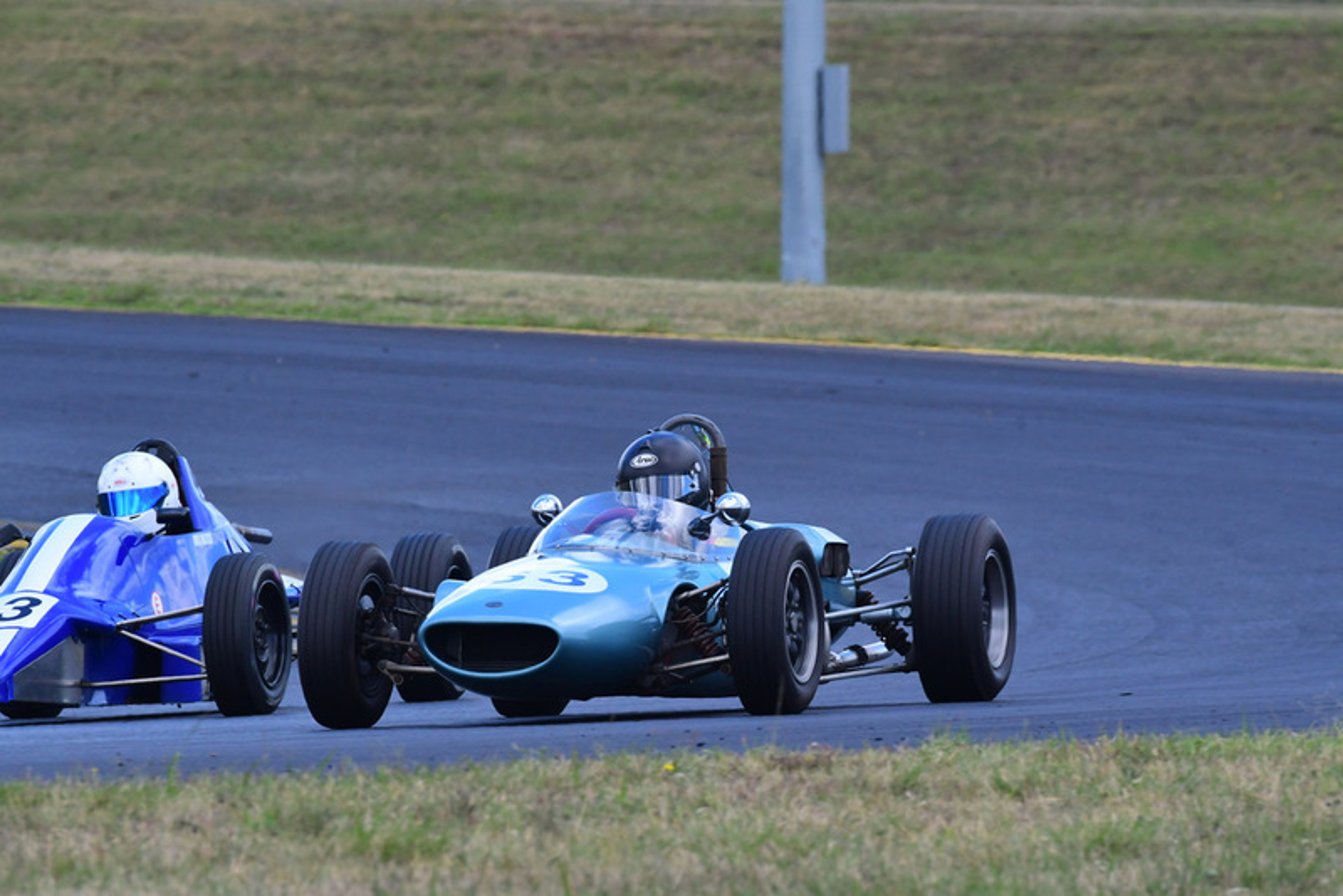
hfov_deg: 3.5
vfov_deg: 2.4
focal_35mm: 585
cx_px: 672
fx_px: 21830
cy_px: 448
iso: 1000
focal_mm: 390
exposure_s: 1/640
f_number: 11
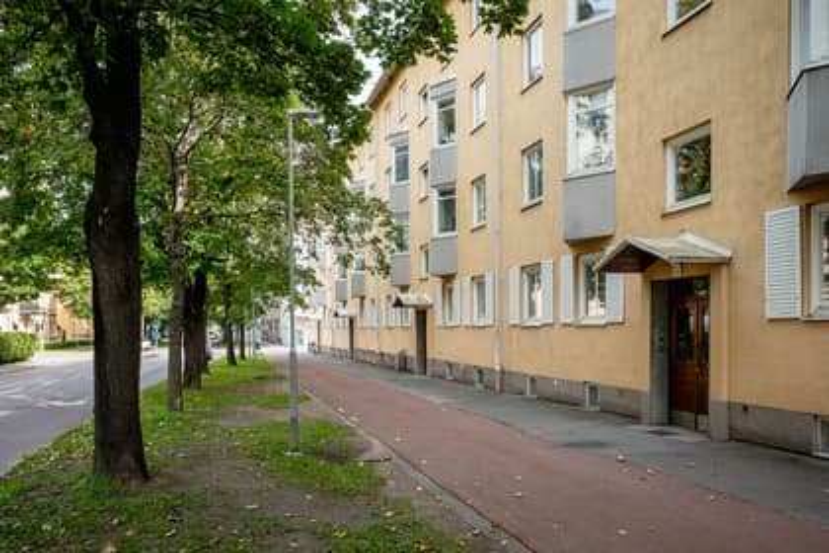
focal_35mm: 32
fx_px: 737
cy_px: 276
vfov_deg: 41.1
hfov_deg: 58.7
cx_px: 414
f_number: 8
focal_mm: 21.5
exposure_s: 1/80
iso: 160
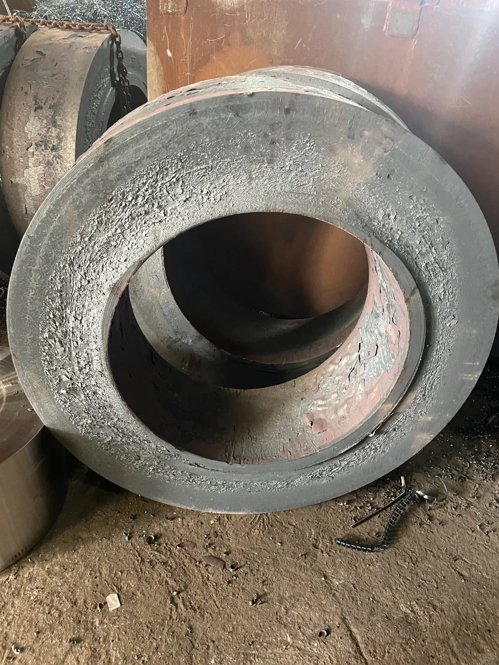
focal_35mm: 26
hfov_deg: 53.1
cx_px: 250
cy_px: 332
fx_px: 500
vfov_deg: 67.3
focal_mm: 4.2
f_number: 1.6
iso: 500
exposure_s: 1/25
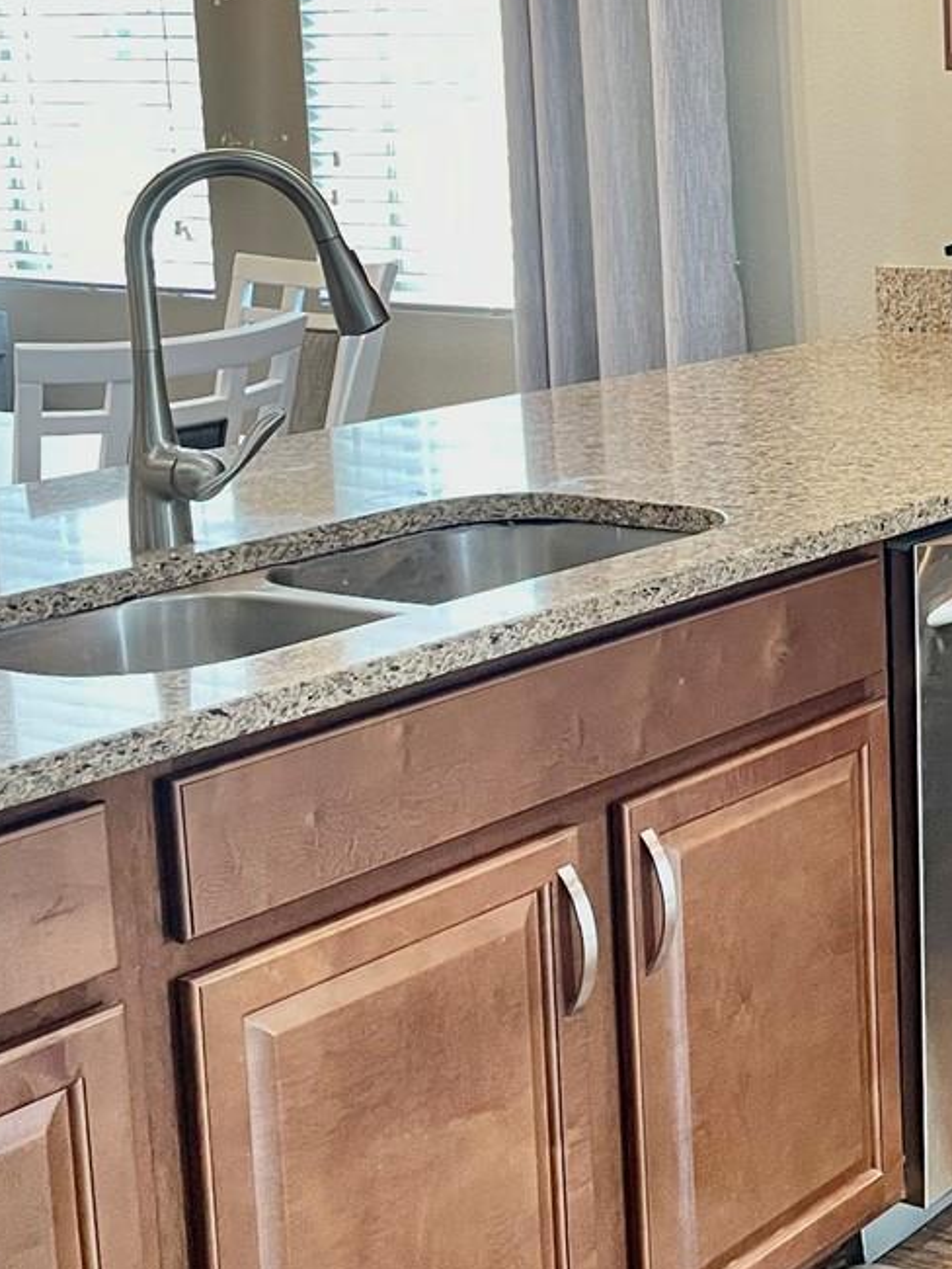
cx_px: 1270
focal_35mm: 64
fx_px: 2345
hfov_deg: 20.7
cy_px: 390
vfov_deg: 30.0
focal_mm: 4.2
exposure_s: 1/60
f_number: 1.6
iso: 250
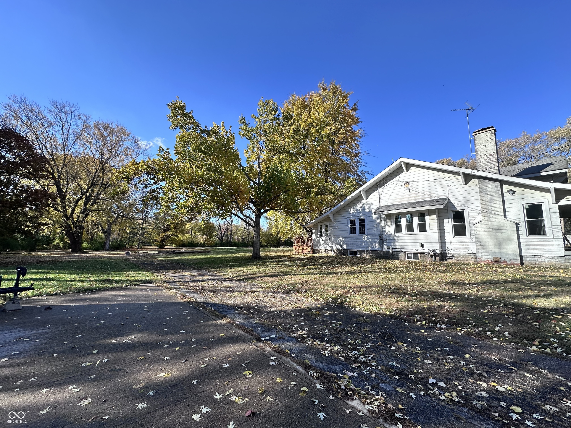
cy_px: 214
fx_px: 231
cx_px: 286
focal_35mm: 14
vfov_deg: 85.7
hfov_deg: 102.1
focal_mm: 2.22
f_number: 2.2
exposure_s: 1/831
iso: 40
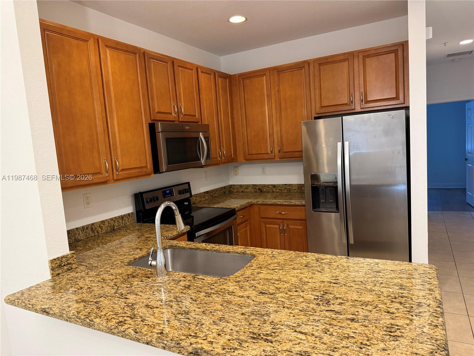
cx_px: 237
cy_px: 178
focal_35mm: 24
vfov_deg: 56.8
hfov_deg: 71.6
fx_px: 329
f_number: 1.78
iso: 320
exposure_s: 1/60
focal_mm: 6.76
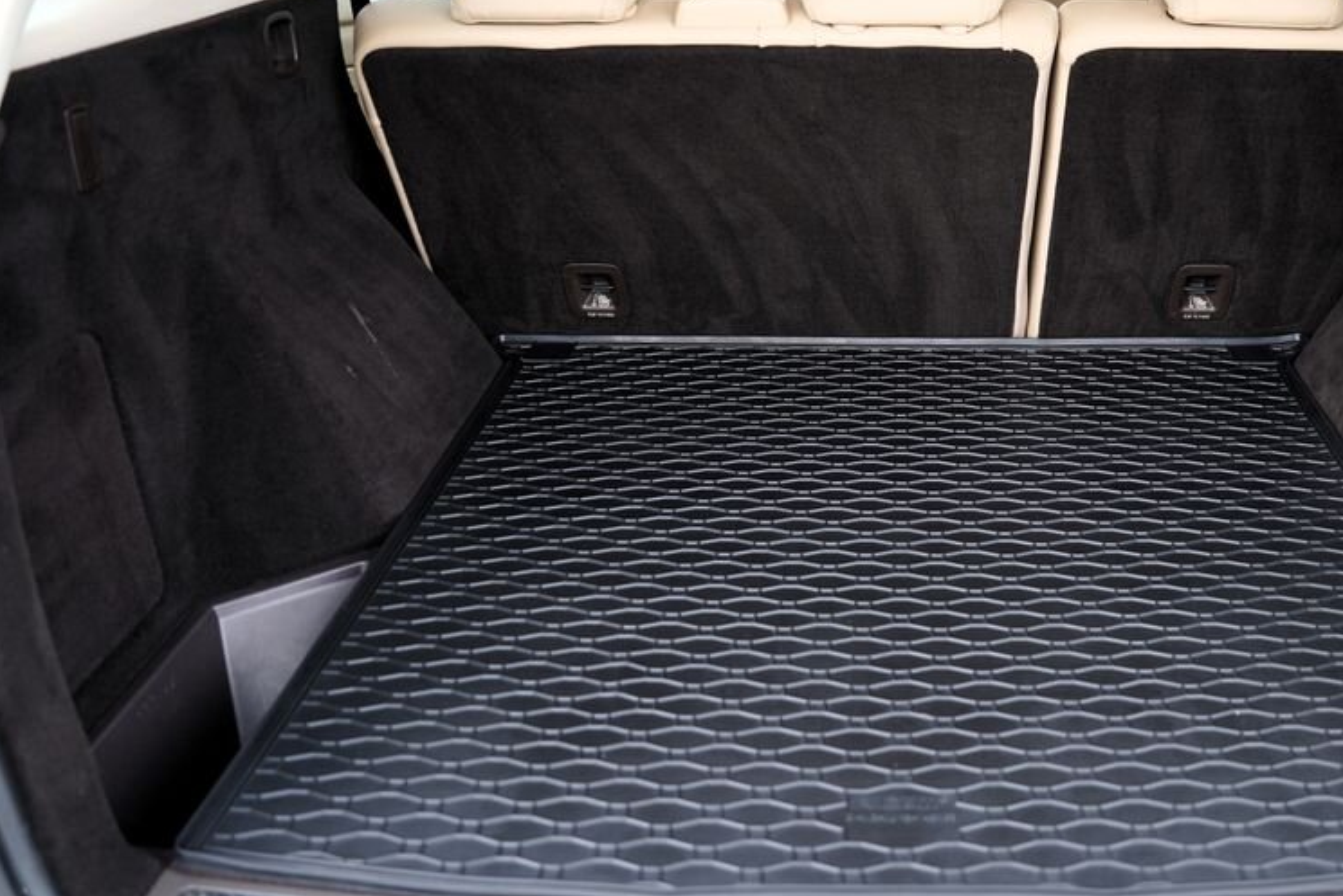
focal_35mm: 33
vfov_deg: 39.9
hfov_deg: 55.8
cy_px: 390
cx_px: 912
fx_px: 1231
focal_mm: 24
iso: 100
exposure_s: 1/30
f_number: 2.8
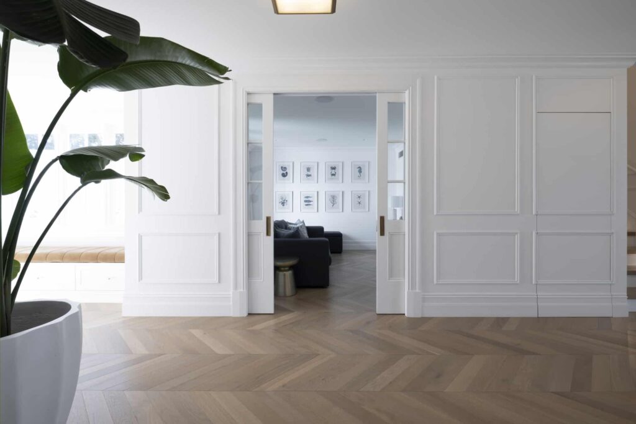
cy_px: 212
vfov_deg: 73.8
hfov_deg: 96.7
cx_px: 318
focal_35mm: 16
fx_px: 283
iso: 200
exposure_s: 1/10
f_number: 11
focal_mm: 16
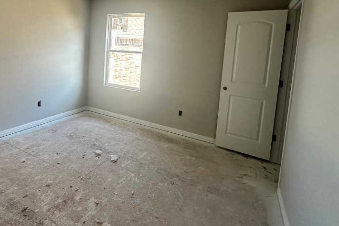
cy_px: 70
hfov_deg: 80.5
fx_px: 198
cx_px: 140
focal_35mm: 21
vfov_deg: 57.7
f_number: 2.2
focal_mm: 2.22
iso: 125
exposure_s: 1/99
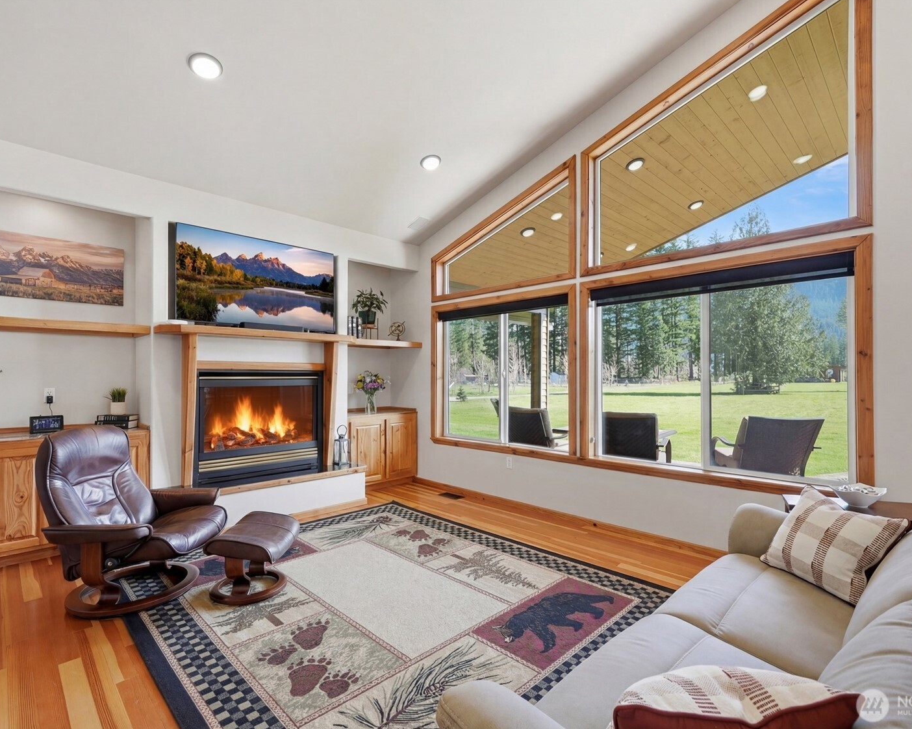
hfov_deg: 89.6
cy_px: 364
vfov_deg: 77.0
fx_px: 459
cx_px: 464
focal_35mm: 17
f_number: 9
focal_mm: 15
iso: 250
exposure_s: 1/50
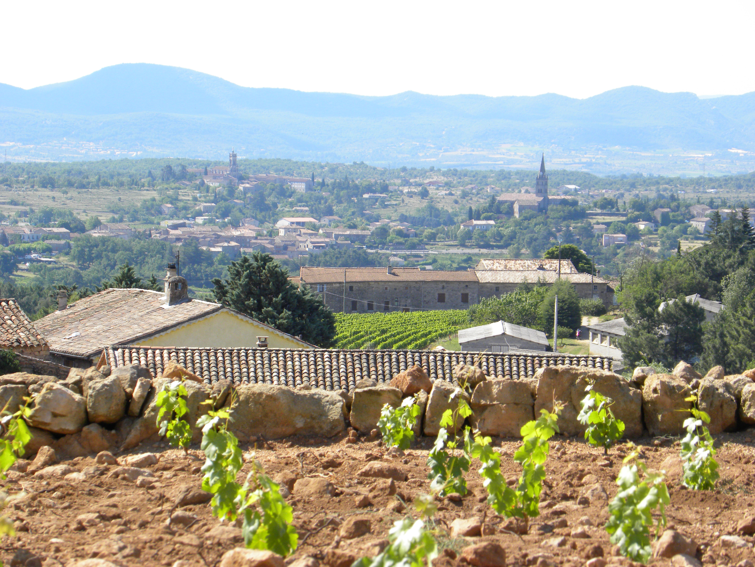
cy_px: 284
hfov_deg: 10.7
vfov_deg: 8.1
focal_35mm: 184
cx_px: 378
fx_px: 4013
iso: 64
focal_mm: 32.7
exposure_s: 1/283
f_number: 5
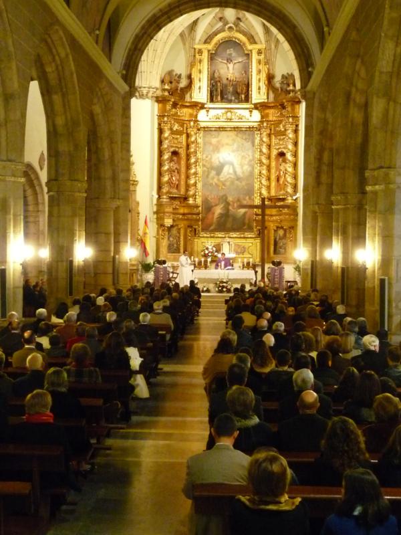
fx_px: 865
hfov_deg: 26.1
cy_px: 268
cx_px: 200
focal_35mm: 56
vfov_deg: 34.3
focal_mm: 6.9
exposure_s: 1/13
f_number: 3
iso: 800
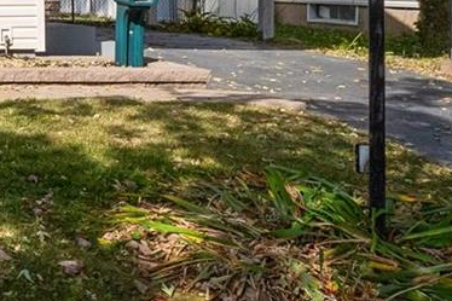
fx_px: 966
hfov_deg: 21.4
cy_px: -6
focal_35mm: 77
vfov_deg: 17.3
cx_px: -256
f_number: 6.3
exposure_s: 1/1600
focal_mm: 9
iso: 400
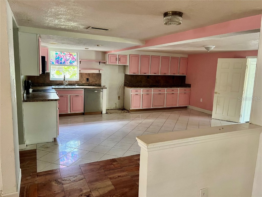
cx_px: 131
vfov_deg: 53.1
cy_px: 98
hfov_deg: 67.3
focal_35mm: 26
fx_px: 197
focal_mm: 5.7
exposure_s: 1/60
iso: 320
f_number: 1.5
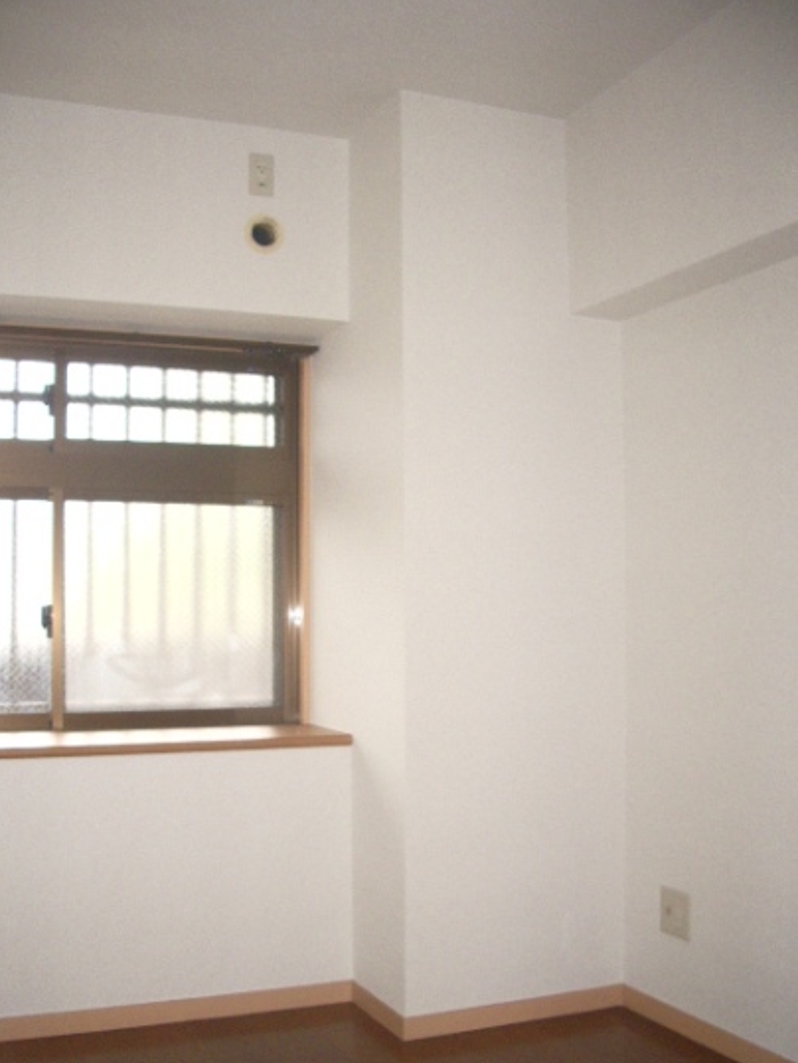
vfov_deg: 47.8
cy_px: 585
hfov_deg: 36.8
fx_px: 1198
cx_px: 363
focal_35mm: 39
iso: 160
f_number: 2.6
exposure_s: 1/40
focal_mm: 5.8
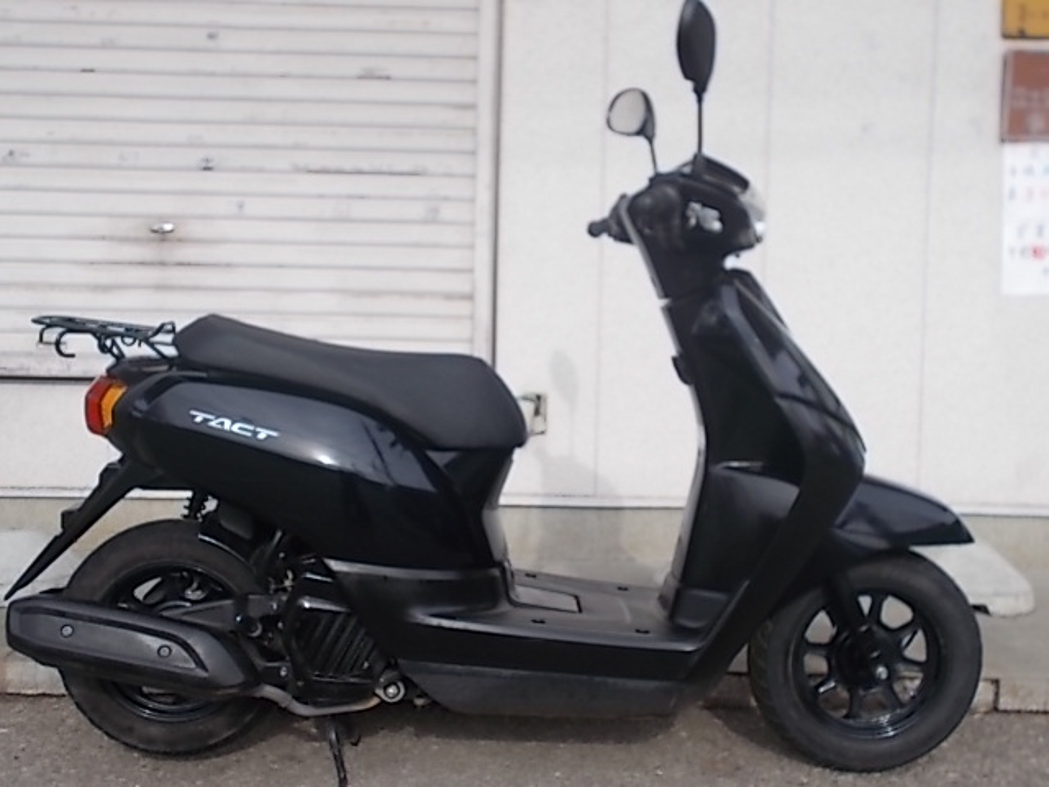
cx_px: 524
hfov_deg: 47.9
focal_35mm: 39
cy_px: 394
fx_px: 1182
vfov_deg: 36.8
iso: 80
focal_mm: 6.9
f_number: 3.9
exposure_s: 1/250
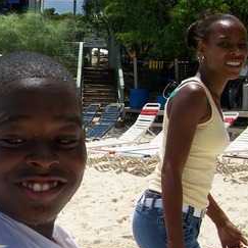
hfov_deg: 20.7
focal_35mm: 79
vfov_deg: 21.9
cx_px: -39
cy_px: 130
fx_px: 640
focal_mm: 5.7
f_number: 5.5
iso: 80
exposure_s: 1/613
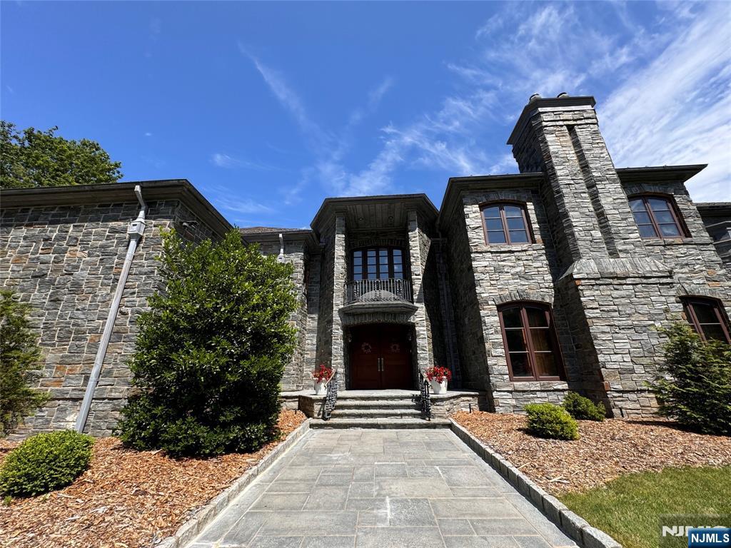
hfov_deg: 102.1
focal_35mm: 14
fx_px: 296
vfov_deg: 85.7
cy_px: 274
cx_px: 366
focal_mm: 2.22
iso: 40
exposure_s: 1/1299
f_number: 2.2
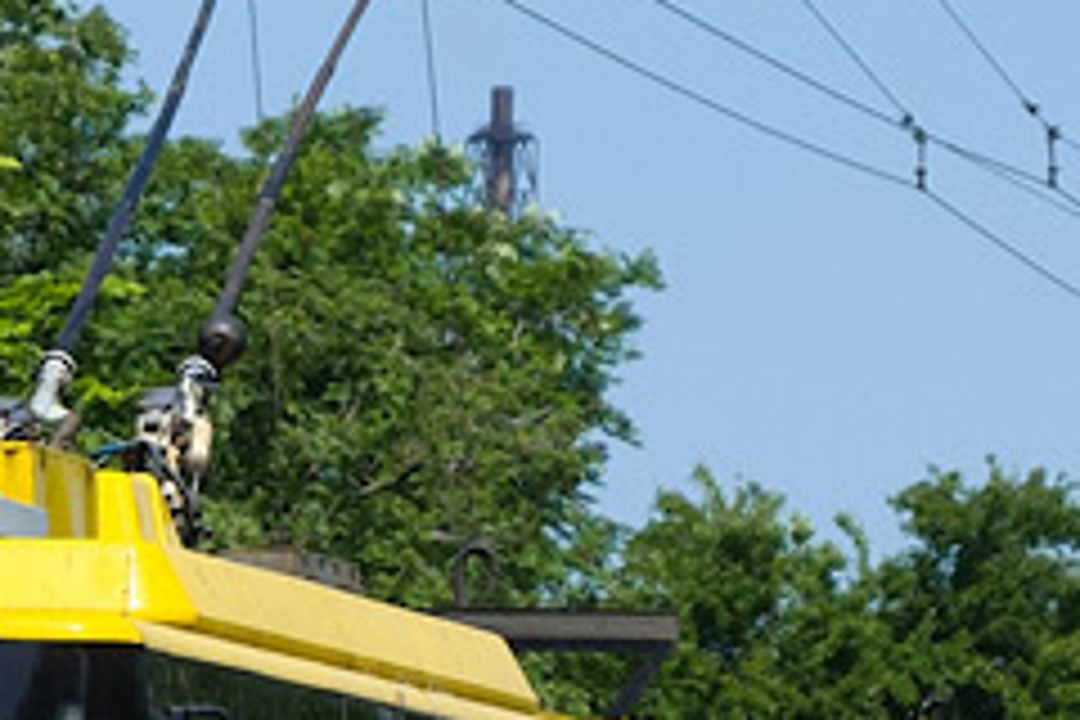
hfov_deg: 4.2
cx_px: -4
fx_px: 14819
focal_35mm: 494
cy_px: 392
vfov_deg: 2.8
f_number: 5.6
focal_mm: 62.4
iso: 200
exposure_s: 1/800
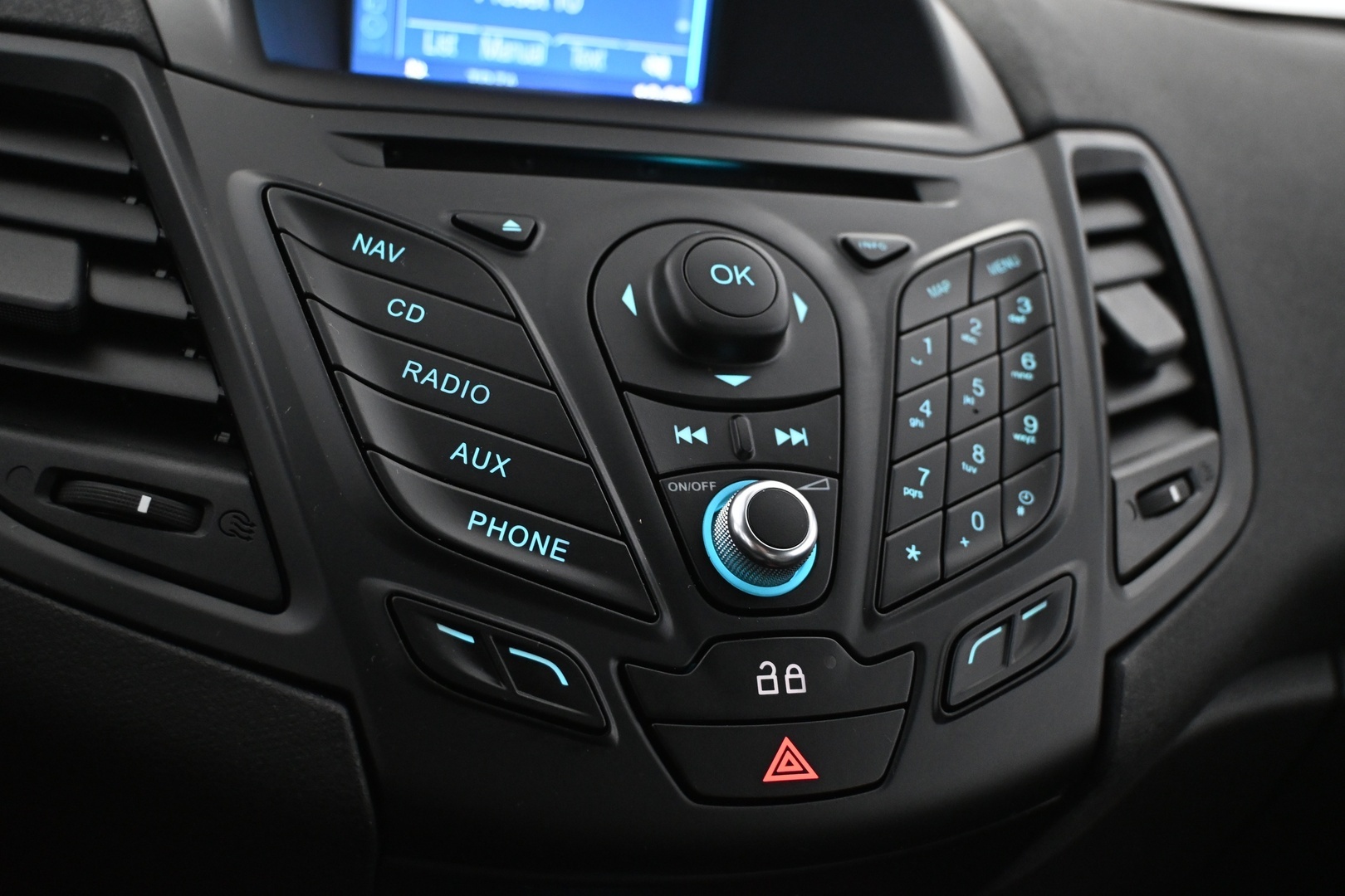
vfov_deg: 34.2
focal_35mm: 39
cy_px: 448
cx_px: 672
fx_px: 1457
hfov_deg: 49.6
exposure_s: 1/40
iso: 2800
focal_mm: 26
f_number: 4.5
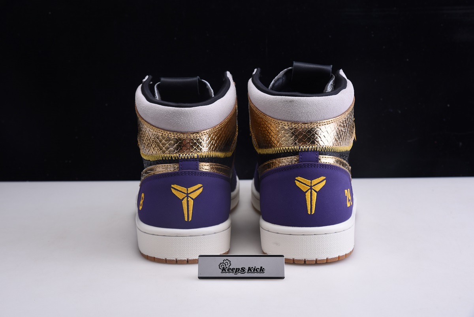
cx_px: 237
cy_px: 158
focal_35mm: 65
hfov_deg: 30.9
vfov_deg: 20.9
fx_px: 856
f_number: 13
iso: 100
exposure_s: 1/125
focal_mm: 65
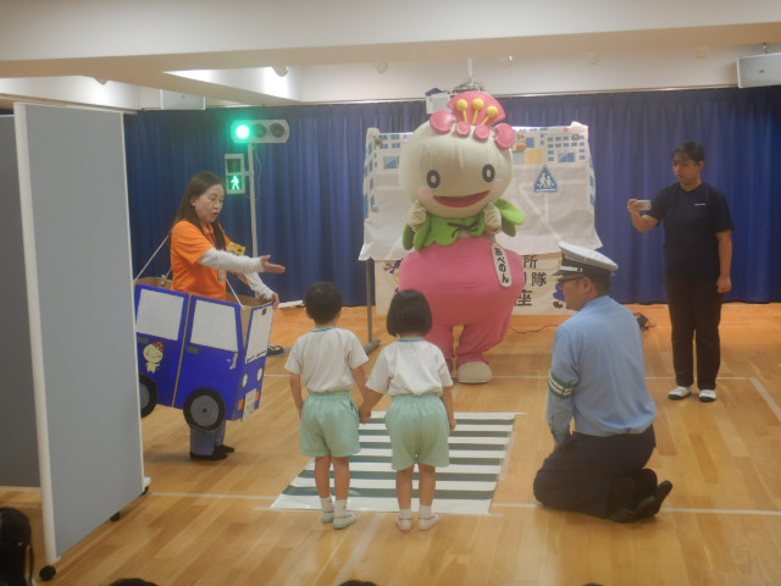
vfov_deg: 30.3
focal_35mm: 48
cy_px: 293
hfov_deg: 39.7
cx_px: 390
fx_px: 1083
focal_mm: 8.5
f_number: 4.3
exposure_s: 1/30
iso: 140
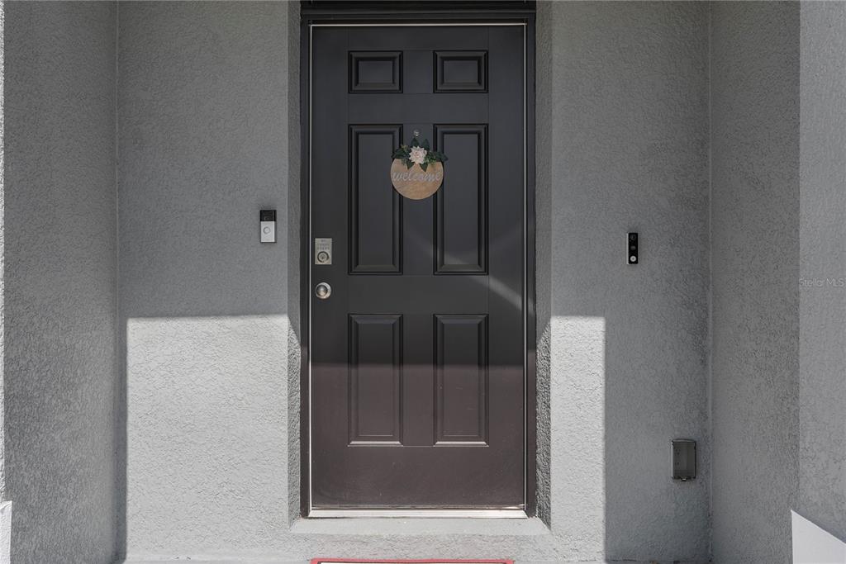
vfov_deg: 42.3
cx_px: 423
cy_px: 282
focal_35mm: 31
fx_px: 729
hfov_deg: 60.3
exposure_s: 1/100
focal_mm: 31
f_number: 8
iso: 100
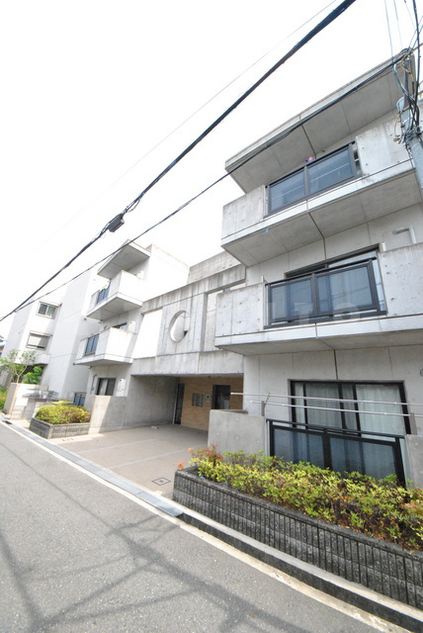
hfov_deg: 90.1
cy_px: 316
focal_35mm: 12
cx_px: 212
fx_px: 211
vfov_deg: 112.6
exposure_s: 1/500
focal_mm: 8
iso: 1600
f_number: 11
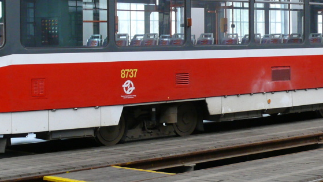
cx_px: 163
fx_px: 857
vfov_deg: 12.1
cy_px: 57
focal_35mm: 100
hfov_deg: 21.3
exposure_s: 1/20
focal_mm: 9
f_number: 2.8
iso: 200
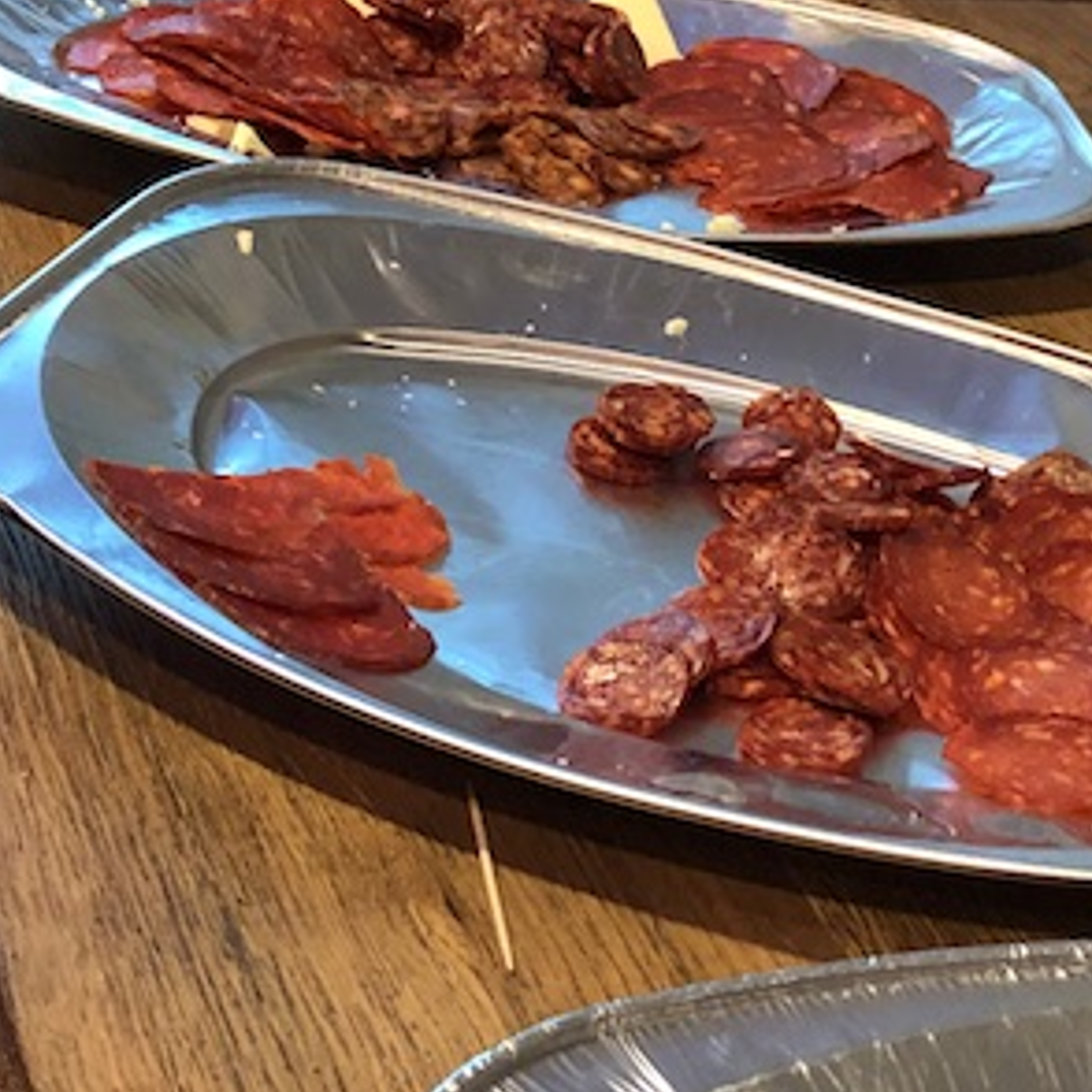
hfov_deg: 23.3
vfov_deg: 23.5
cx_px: 880
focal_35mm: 73
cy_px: 325
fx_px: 2605
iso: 100
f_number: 1.8
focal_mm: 3.99
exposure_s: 1/13
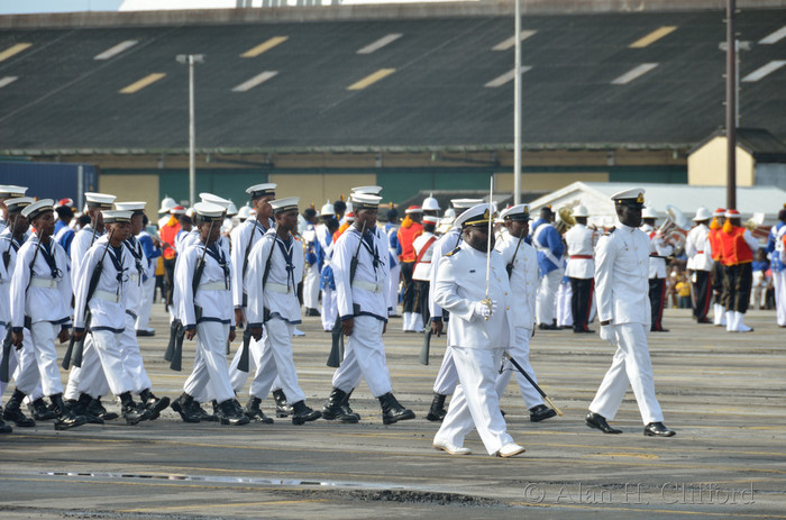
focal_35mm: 300
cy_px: 260
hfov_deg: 6.9
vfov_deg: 4.6
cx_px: 393
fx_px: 6534
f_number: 8
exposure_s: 1/200
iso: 100
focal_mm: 200
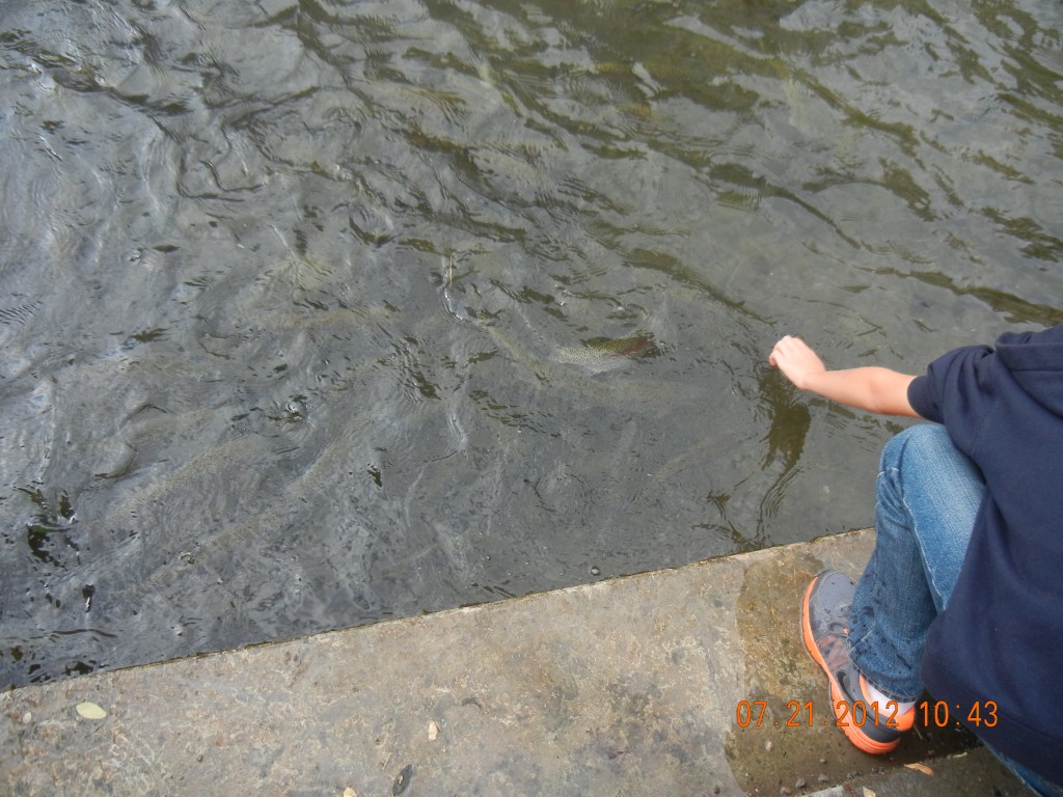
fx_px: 921
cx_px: 532
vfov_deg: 46.8
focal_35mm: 30
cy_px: 398
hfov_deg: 60.0
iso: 160
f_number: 3.5
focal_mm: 5.4
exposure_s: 1/237
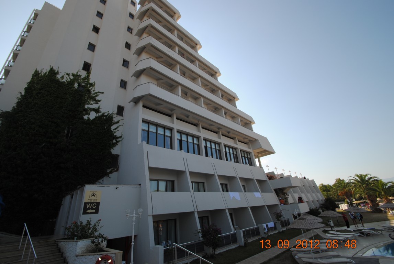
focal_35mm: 15
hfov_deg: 100.3
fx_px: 164
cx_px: 197
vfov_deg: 77.5
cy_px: 132
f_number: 8
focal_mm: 10
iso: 100
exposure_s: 1/200
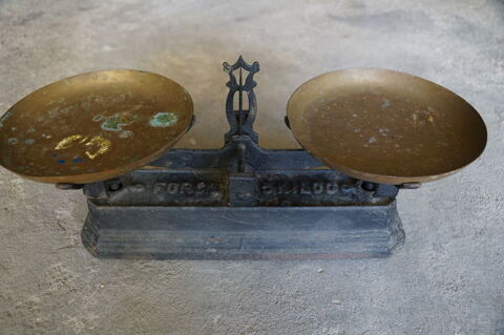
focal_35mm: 30
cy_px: 168
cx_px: 252
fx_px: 420
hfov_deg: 62.0
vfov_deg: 43.5
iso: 800
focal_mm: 20
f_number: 4
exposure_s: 1/60
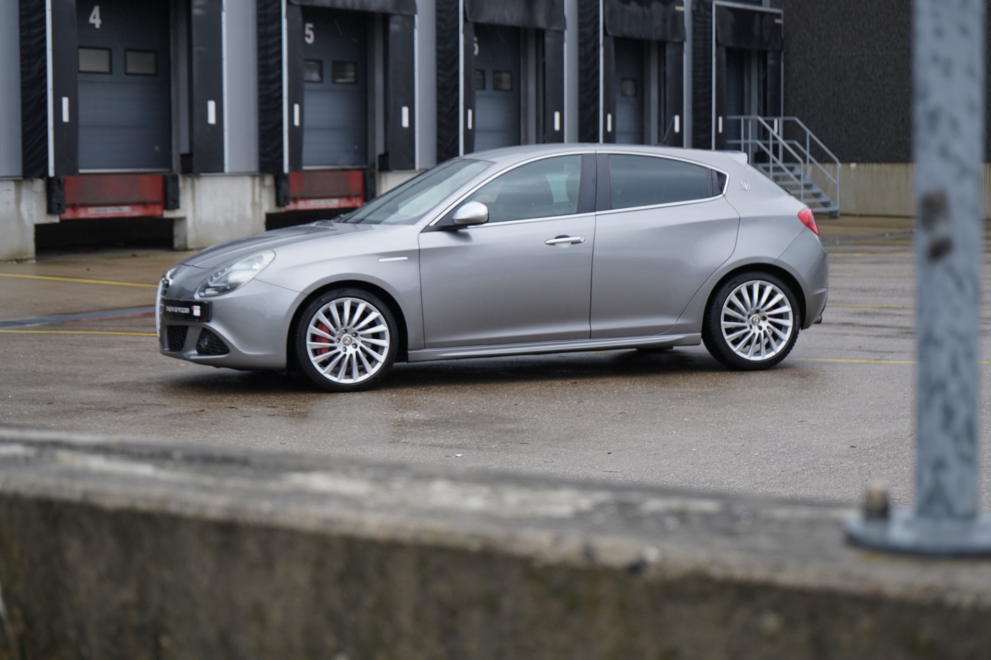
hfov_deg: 28.8
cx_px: 496
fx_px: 1927
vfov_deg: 19.5
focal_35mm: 70
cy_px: 330
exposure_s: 1/160
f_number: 5.6
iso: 500
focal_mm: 70
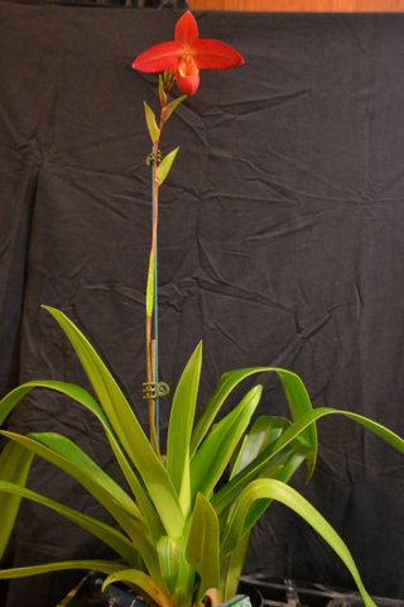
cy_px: 304
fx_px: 555
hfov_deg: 40.0
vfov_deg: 57.2
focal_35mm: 33
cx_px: 202
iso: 3200
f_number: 4
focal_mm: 22
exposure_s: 1/8
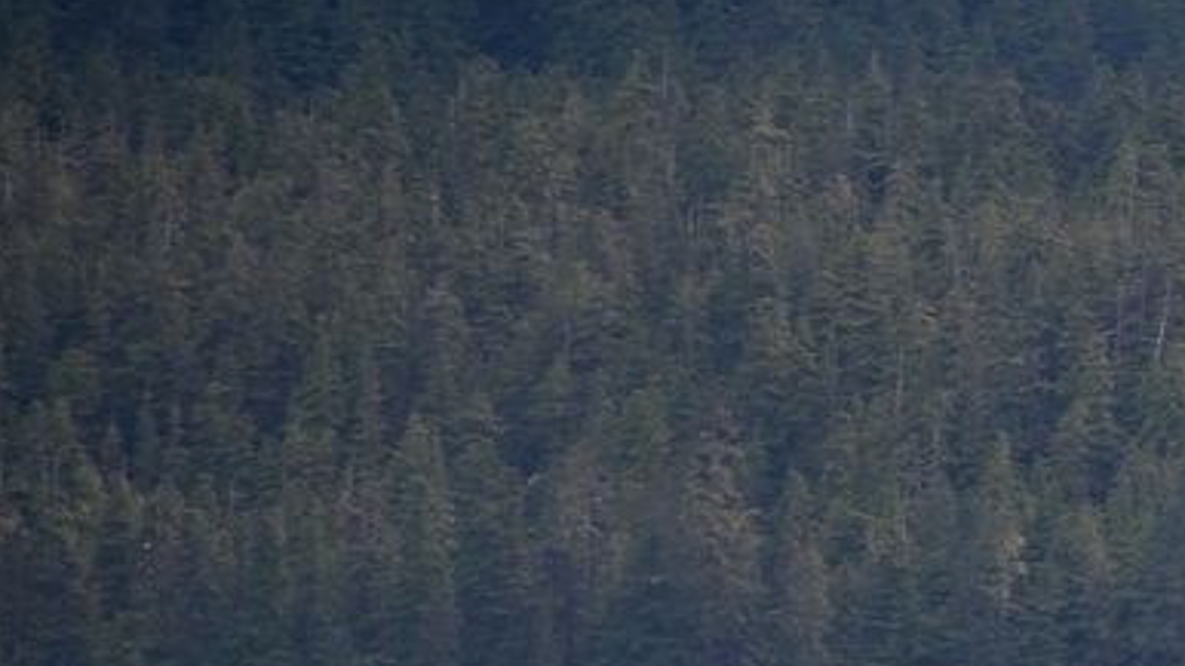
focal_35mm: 1041
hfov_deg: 2.1
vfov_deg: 1.2
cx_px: 1707
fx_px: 32705
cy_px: 795
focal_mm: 300
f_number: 5.6
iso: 160
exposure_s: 1/640
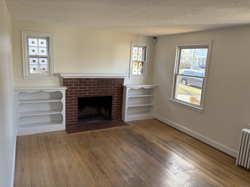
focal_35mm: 26
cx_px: 125
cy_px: 94
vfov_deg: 53.1
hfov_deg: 67.3
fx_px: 188
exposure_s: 1/184
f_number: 1.6
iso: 100
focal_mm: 5.96
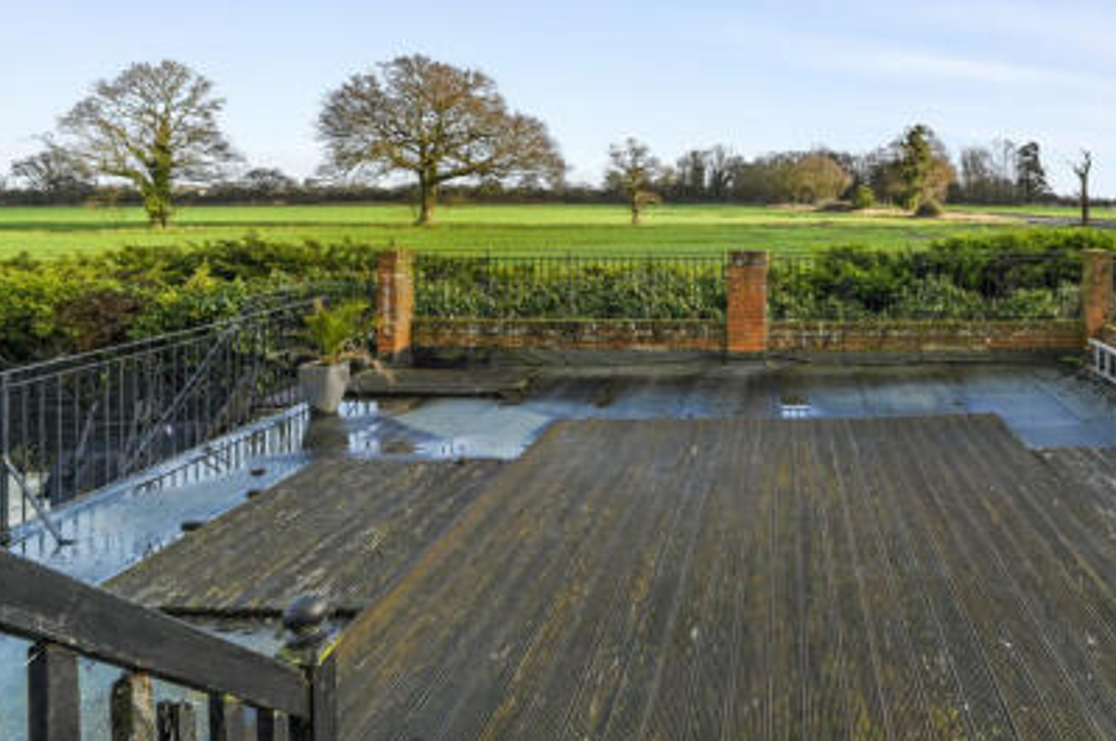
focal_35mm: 23
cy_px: 179
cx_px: 789
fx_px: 712
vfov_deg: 52.4
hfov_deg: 72.6
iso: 400
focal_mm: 14
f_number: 8
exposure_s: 1/40
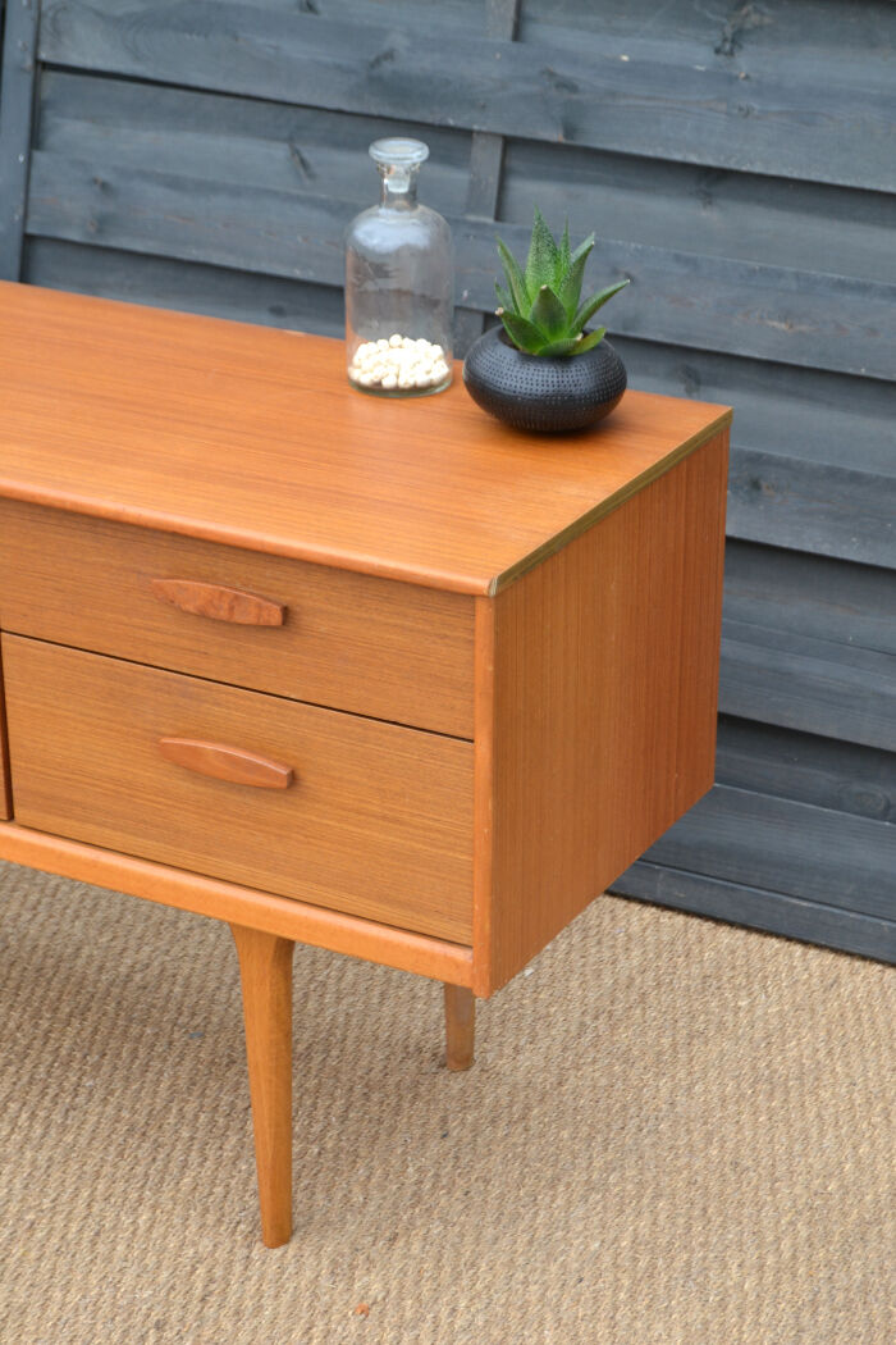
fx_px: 2912
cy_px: 672
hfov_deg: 17.5
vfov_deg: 26.0
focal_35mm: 78
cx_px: 448
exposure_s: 1/125
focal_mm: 52
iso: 180
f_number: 5.6
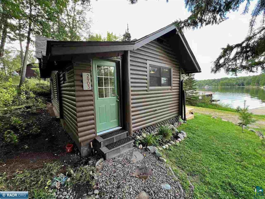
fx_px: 100
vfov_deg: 89.9
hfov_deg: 106.2
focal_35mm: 13
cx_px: 132
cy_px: 100
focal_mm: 1.57
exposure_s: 1/99
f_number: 1.8
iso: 40
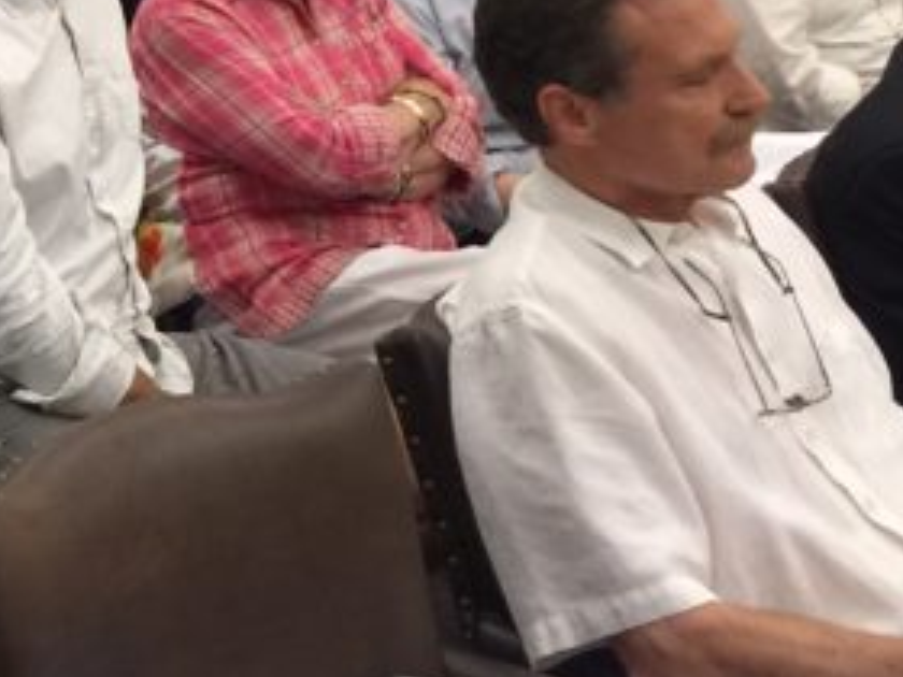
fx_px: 2765
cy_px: -187
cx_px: -329
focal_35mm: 106
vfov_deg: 13.5
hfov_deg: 17.2
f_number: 2.2
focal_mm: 4.15
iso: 64
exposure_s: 1/15
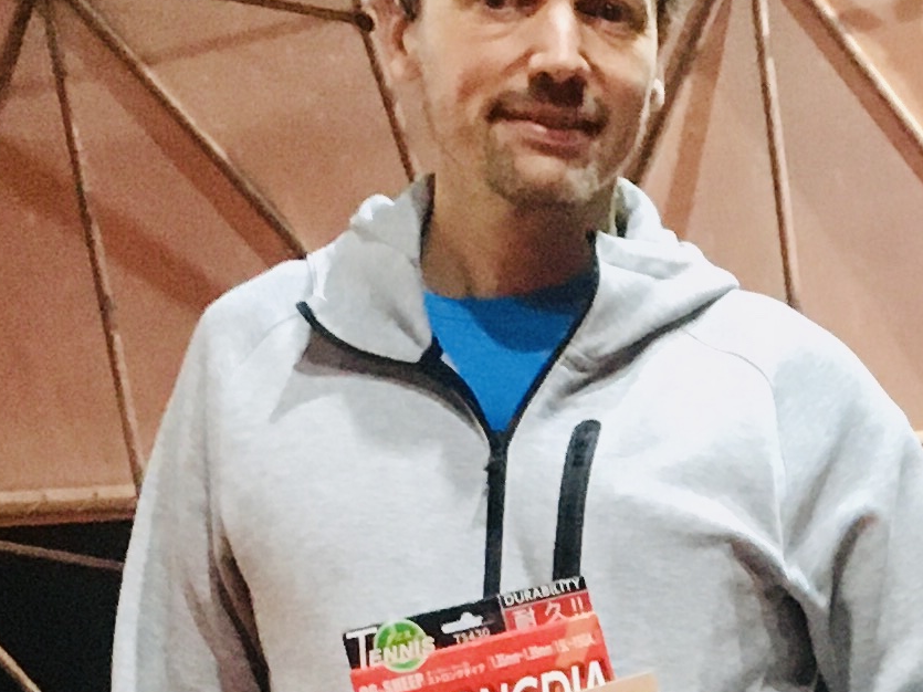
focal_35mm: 140
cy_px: 1177
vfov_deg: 10.1
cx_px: 1153
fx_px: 3732
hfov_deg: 13.6
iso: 200
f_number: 2.2
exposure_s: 1/25
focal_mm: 4.15
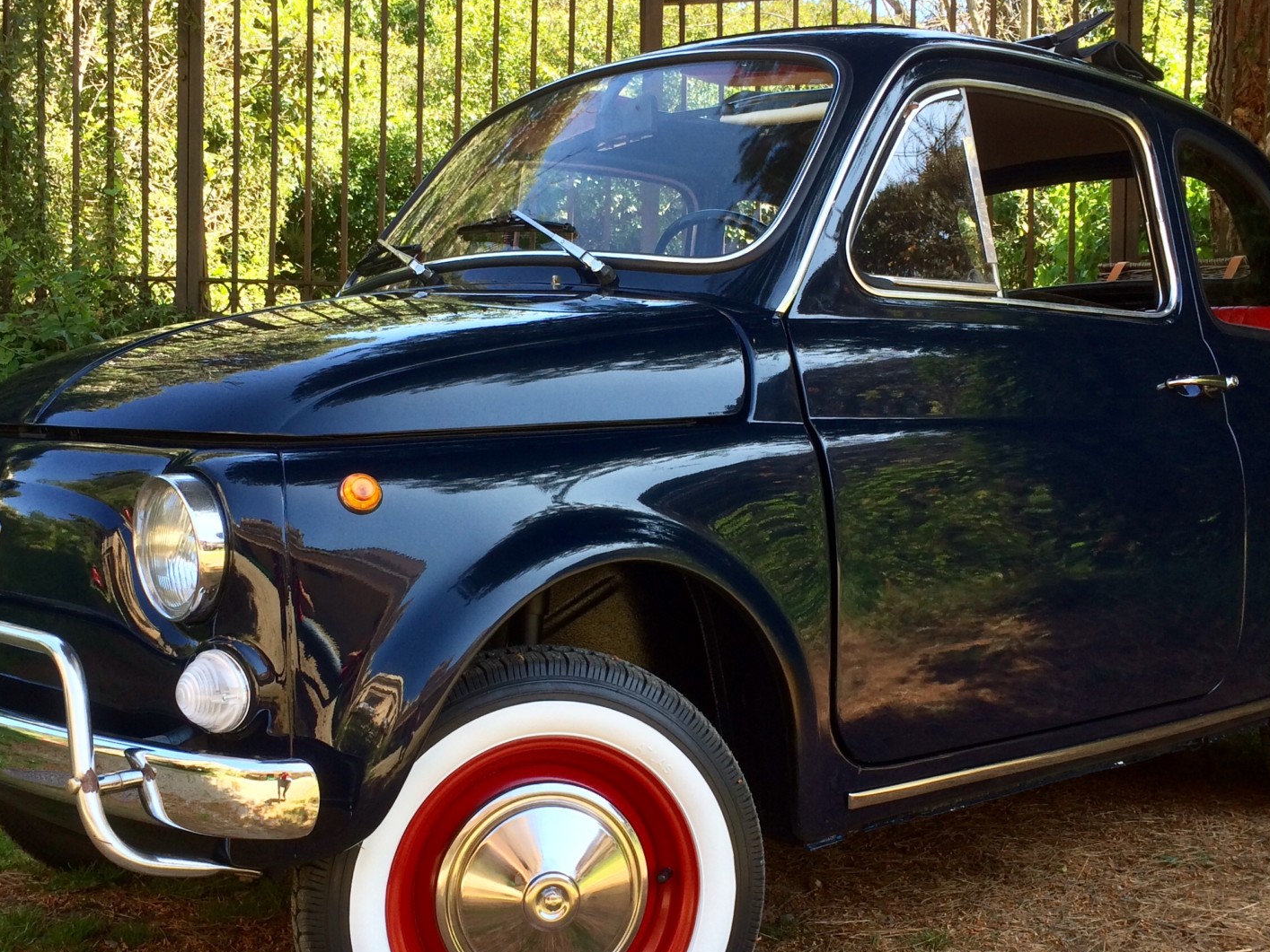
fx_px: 1541
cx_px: 631
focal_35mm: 42
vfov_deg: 34.4
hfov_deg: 44.8
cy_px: 484
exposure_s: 1/208
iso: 32
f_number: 2.2
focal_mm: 4.15
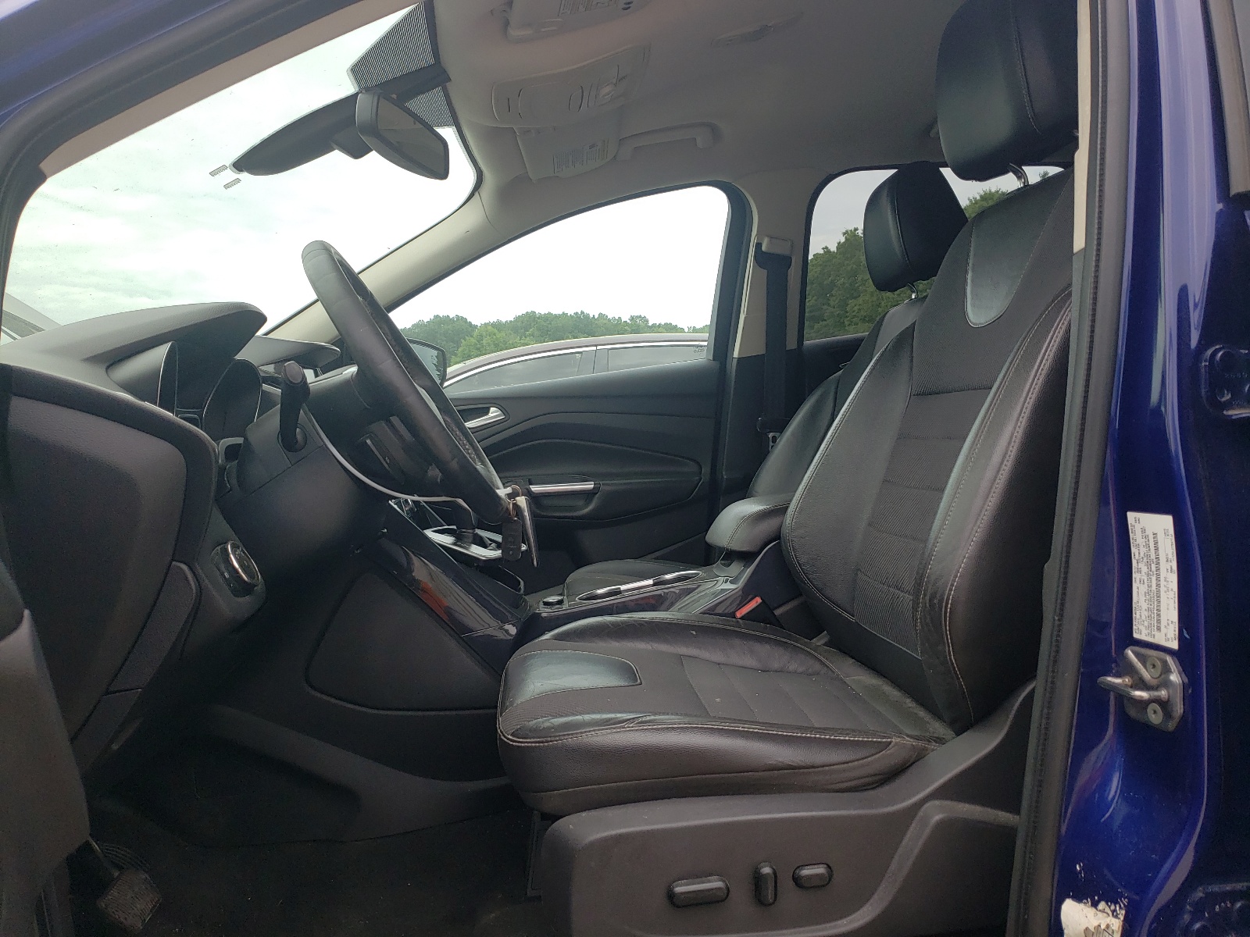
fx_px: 939
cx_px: 625
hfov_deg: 67.3
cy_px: 468
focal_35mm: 26
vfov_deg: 53.1
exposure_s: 1/500
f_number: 1.5
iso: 50
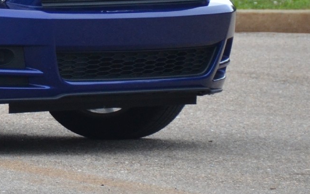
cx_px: -224
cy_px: -37
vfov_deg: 1.7
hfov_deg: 2.6
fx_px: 6683
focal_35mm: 791
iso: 800
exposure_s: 1/800
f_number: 5.6
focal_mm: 135
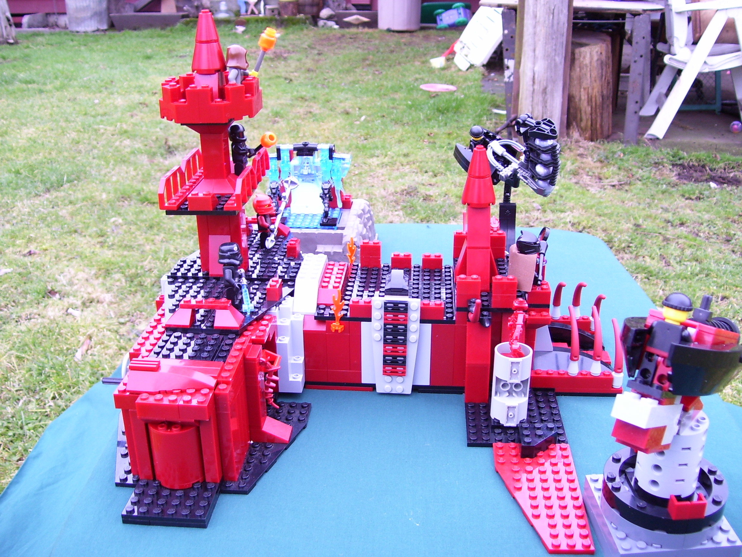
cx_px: 371
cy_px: 278
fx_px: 772
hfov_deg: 51.4
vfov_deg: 39.7
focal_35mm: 36
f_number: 2.7
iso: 80
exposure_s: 1/90
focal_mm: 6
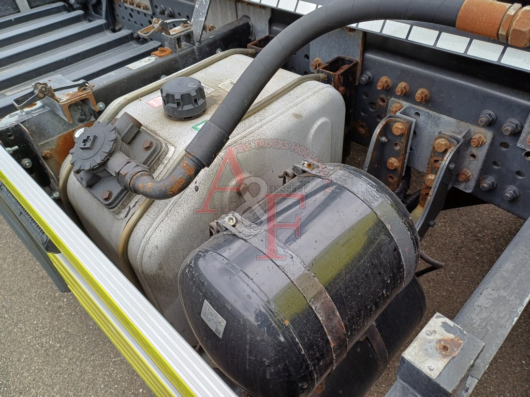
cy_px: 198
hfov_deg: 69.4
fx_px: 383
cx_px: 265
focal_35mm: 25
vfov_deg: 54.9
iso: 50
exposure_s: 1/258
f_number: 1.8
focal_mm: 4.65
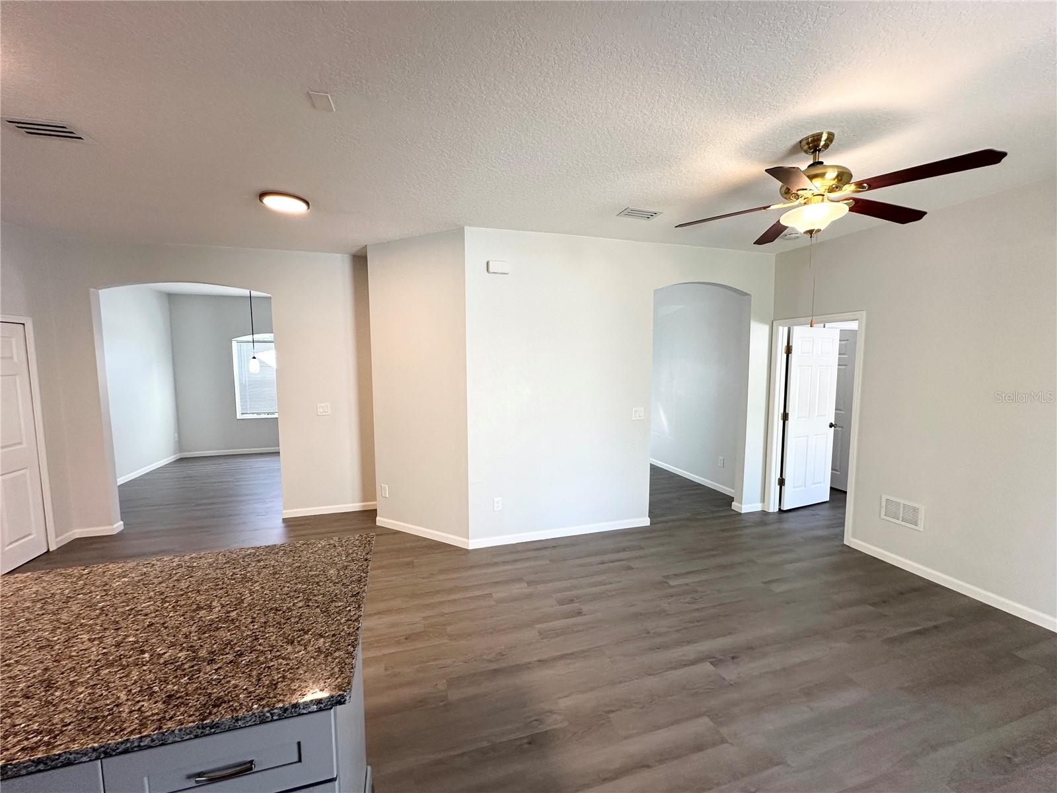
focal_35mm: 14
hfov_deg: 102.1
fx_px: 427
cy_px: 396
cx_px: 528
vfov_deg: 85.7
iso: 125
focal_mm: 2.22
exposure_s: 1/100
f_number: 2.2
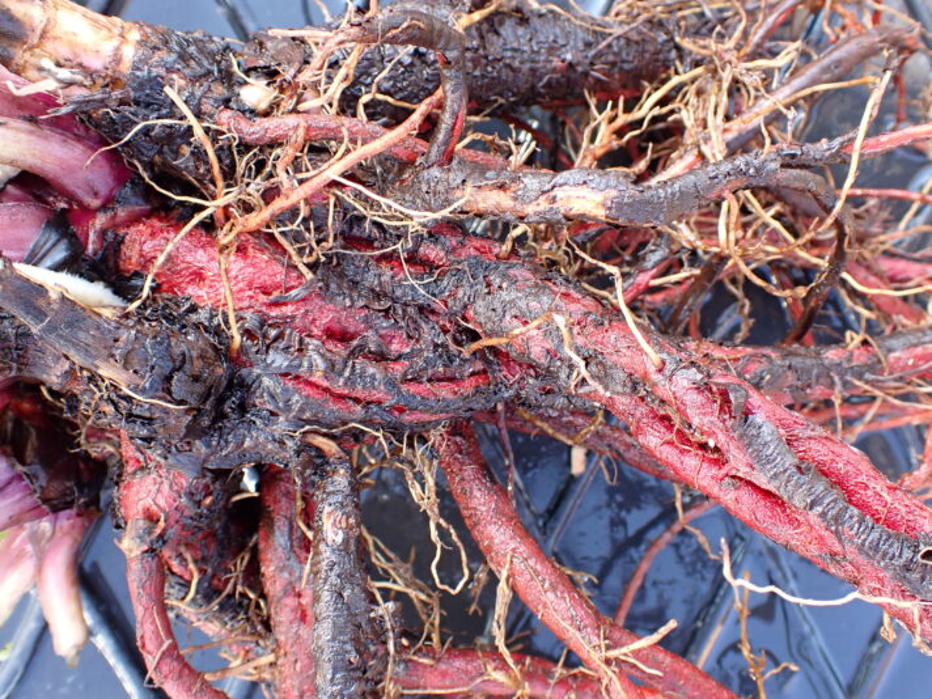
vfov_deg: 46.8
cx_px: 466
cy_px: 350
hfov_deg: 60.0
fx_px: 808
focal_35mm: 30
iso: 400
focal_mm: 5.4
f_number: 3.2
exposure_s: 1/125
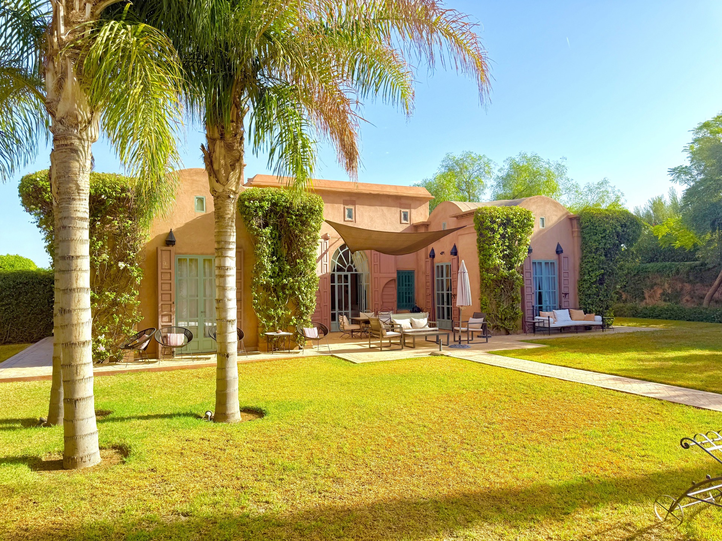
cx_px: 361
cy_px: 270
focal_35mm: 24
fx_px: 501
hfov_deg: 71.6
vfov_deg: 56.8
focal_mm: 6.76
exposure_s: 1/3021
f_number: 1.78
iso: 80
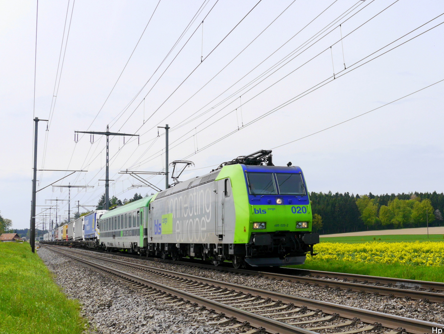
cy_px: 172
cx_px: 228
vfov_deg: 48.3
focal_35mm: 29
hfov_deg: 61.6
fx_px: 372
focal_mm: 14
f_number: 8
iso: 160
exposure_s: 1/500
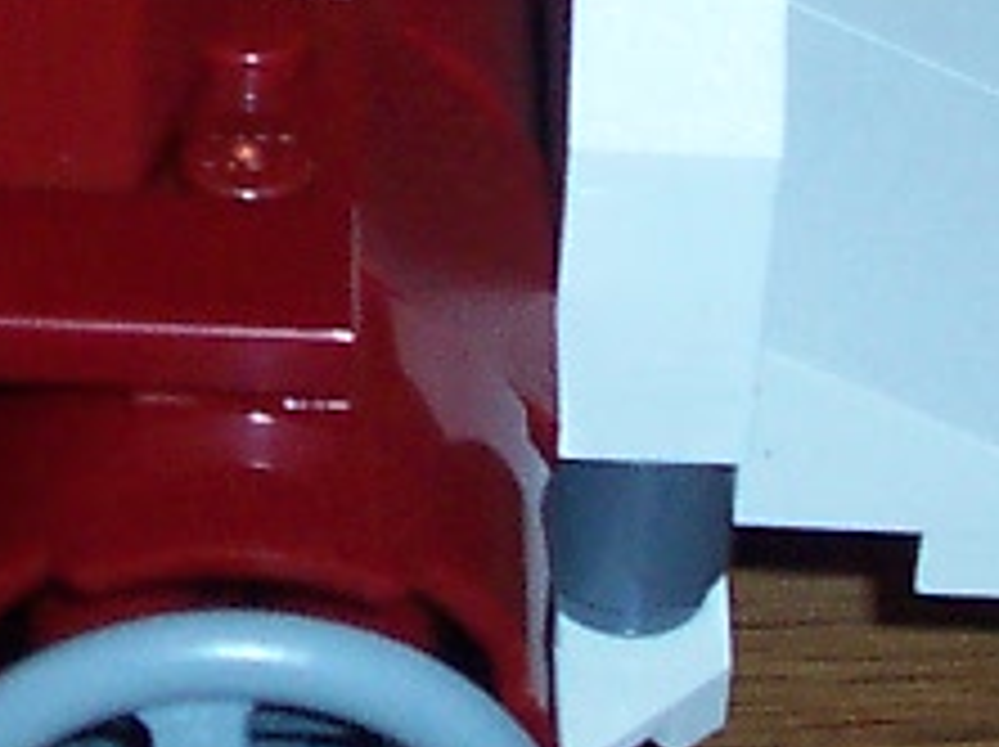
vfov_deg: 5.9
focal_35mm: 249
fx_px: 7178
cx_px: -99
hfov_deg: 7.9
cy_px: -50
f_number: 3
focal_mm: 7
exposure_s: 1/60
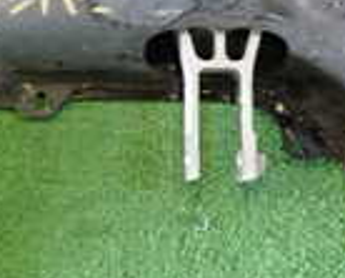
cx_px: 52
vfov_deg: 14.6
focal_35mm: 106
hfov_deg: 17.9
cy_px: 153
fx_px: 1085
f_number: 2
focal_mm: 4.5
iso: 400
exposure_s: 1/30
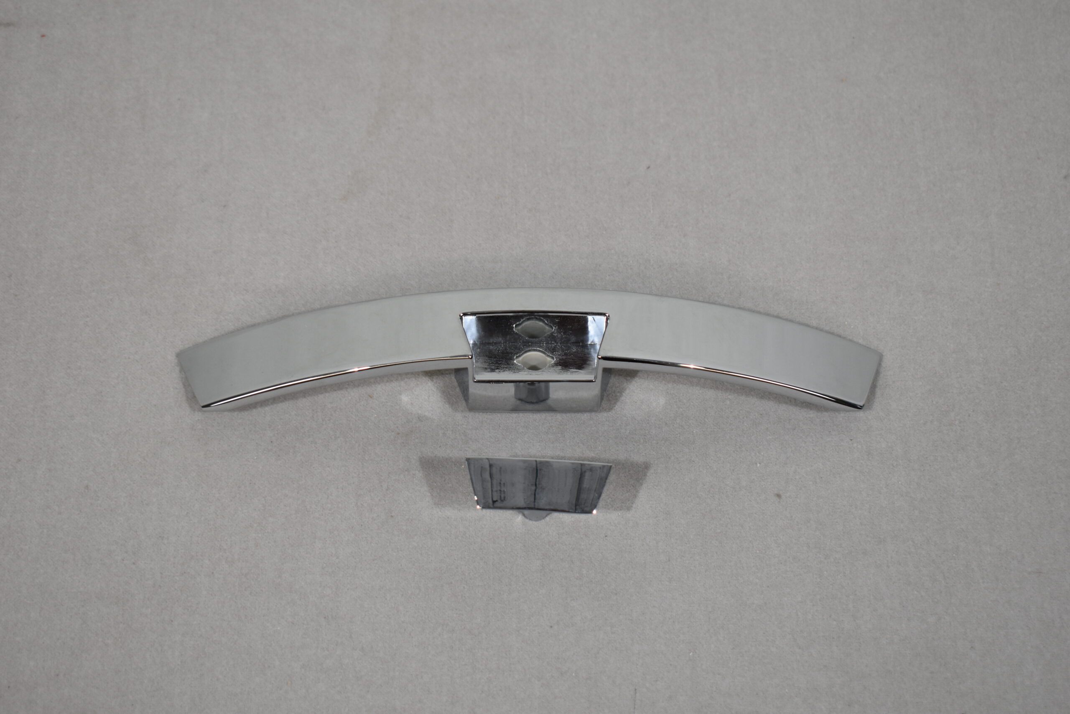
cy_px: 357
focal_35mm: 57
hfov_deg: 35.1
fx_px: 1694
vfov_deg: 23.8
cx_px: 535
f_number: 5.6
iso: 400
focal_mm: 38
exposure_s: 1/125
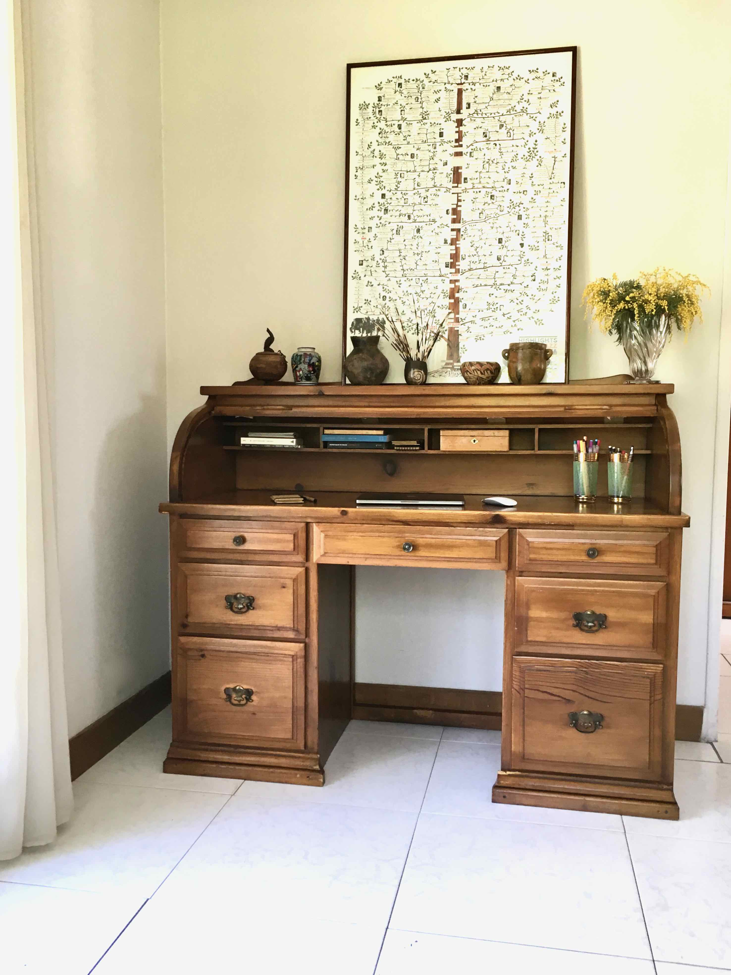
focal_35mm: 29
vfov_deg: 61.7
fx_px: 817
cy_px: 488
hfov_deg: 48.2
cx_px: 366
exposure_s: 1/33
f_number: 2.2
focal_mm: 4.15
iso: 100
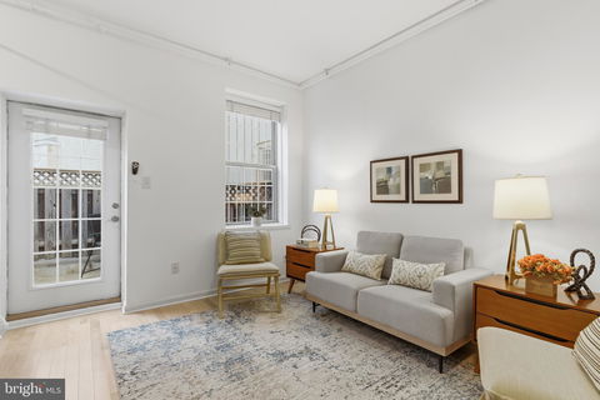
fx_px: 267
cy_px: 200
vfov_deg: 73.7
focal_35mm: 16
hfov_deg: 96.7
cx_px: 300
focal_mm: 16
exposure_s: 1/160
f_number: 8
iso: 500
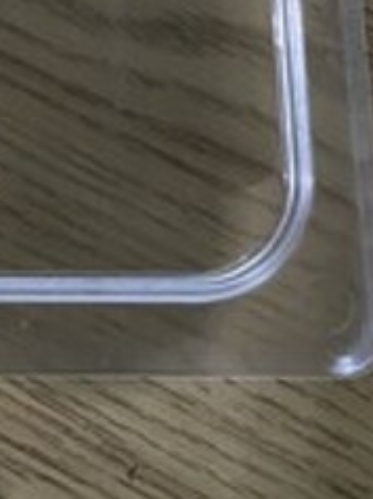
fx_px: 1281
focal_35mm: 89
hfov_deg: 15.7
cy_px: -305
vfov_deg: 18.7
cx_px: -122
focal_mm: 4.25
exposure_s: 1/55
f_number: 1.8
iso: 500
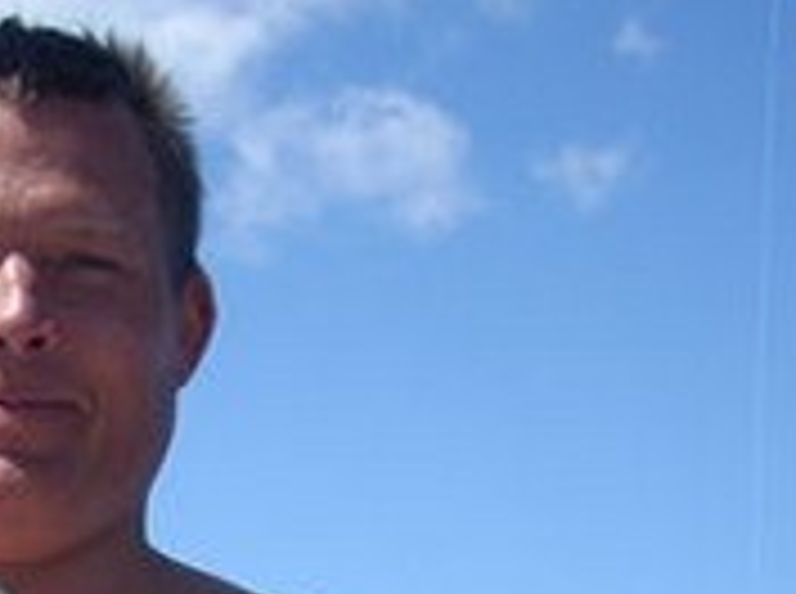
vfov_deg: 10.9
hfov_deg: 14.9
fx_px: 3029
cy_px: 770
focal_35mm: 132
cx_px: 162
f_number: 5.6
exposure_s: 1/273
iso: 64
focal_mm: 6.2
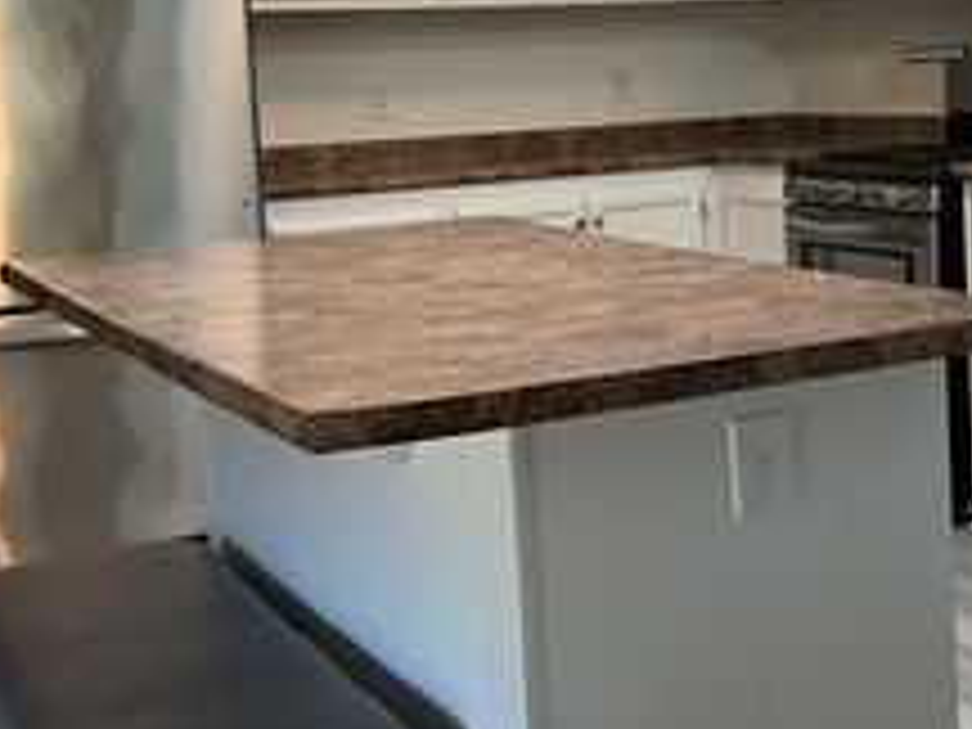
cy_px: 155
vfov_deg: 21.7
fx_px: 1881
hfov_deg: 27.5
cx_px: 936
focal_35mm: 67
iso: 40
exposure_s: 1/60
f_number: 1.8
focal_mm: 3
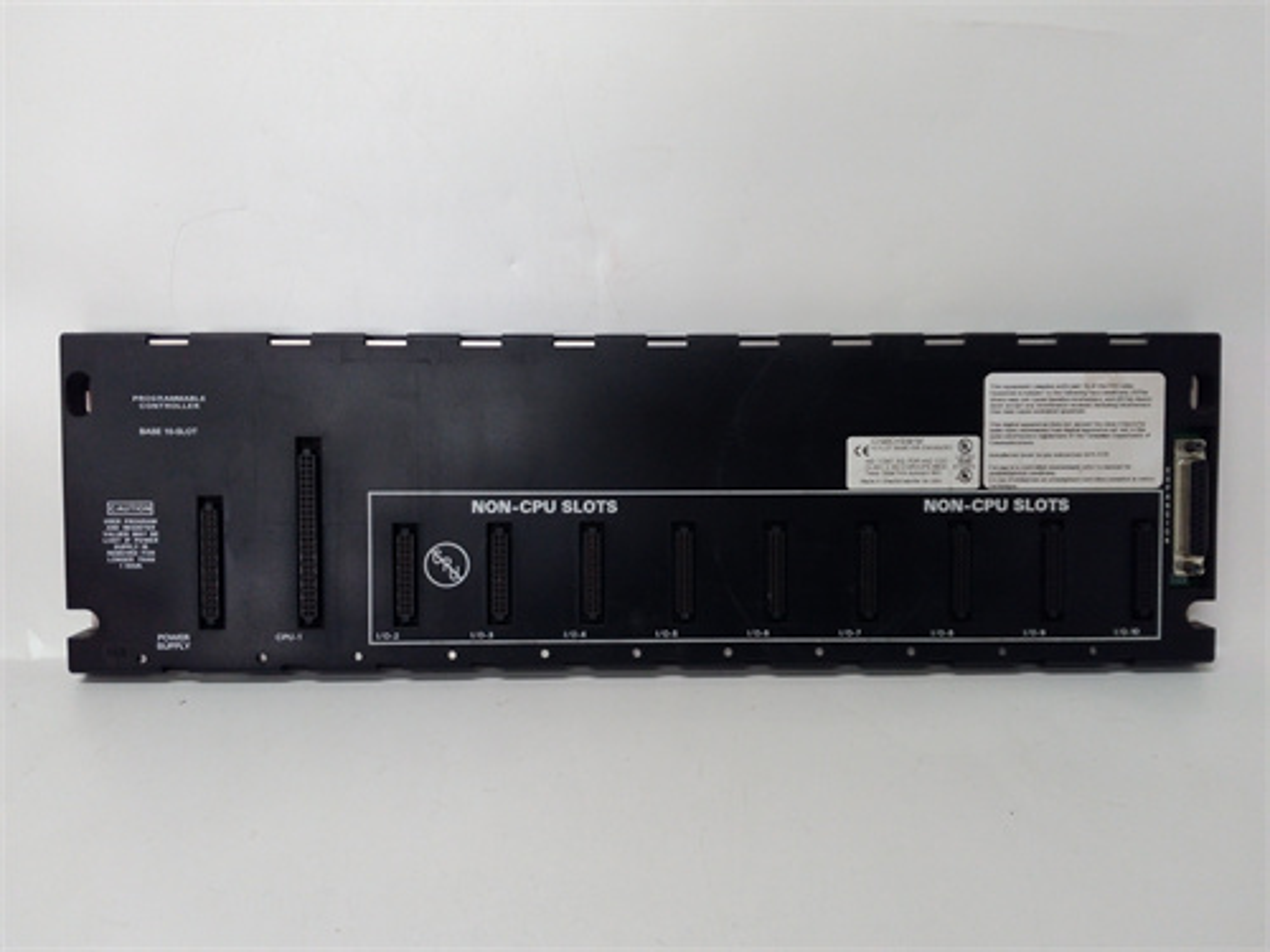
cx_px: 635
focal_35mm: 27
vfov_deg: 51.4
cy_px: 476
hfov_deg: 65.3
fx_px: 991
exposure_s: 1/33
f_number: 2
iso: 177
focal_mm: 3.79
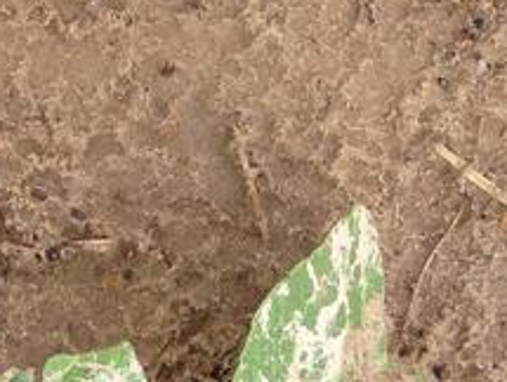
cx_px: 13
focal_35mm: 143
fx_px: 2098
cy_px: 623
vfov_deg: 10.0
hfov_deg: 13.6
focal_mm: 4.12
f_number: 2.4
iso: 50
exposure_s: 1/463
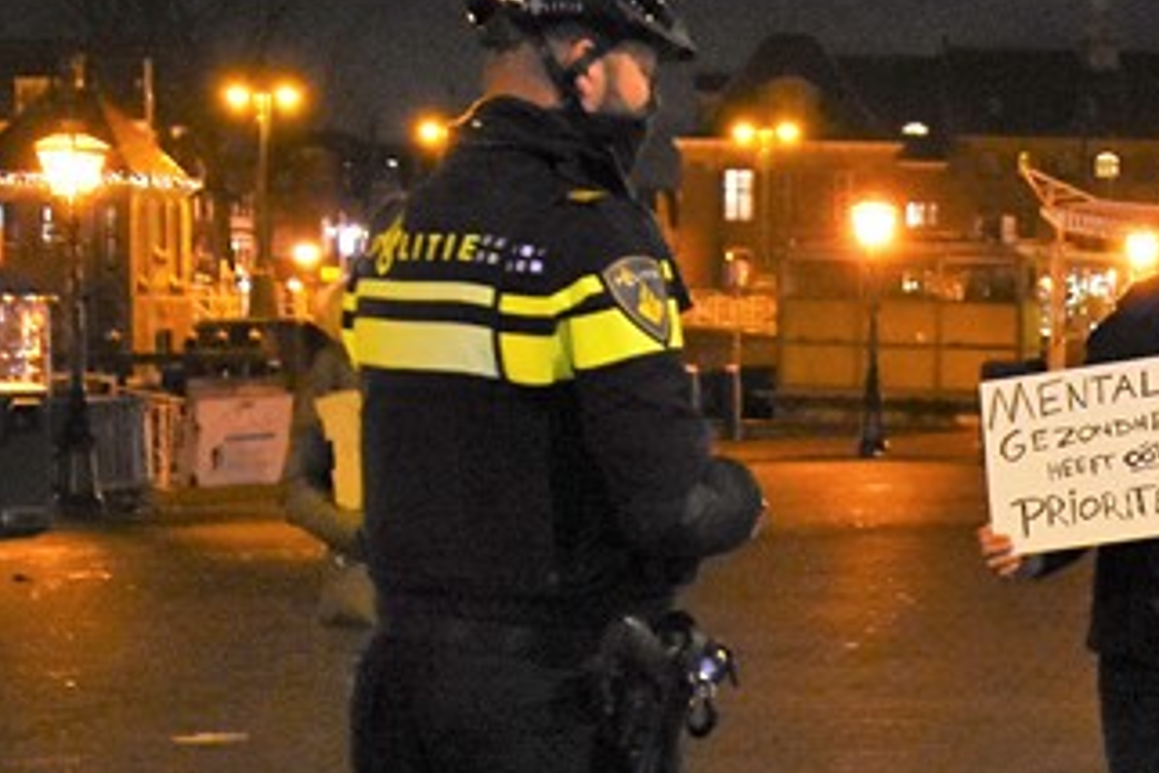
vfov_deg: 13.9
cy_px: 759
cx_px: 1152
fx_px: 3123
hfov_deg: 20.4
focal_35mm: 97
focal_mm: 18
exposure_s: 1/25
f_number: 3.5
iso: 2500
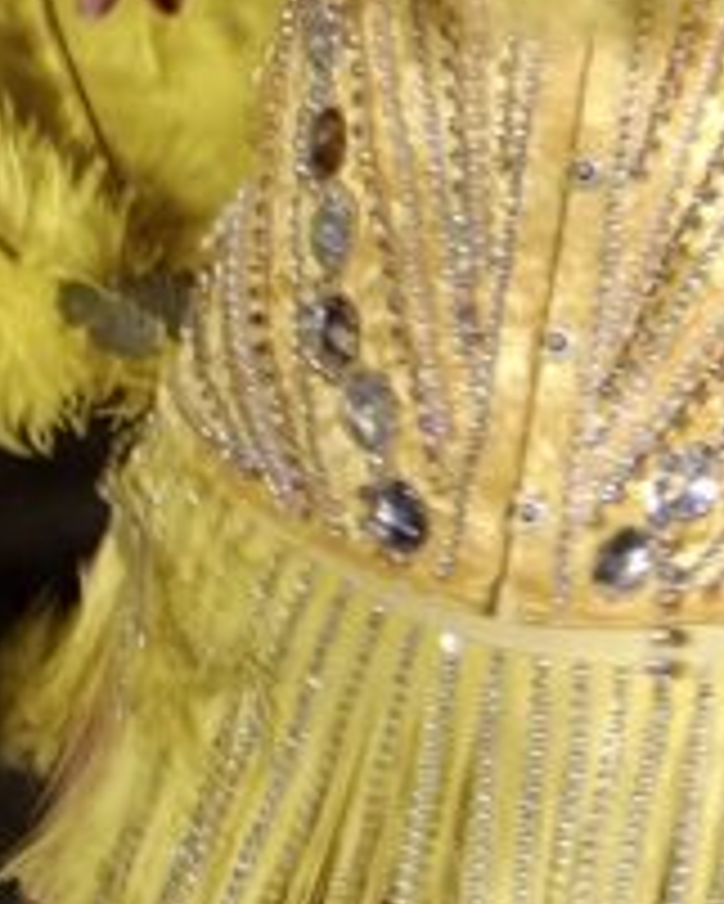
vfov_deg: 4.1
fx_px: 12419
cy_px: -576
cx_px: 562
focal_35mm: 464
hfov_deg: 3.3
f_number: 4
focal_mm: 55
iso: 800
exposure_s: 1/52
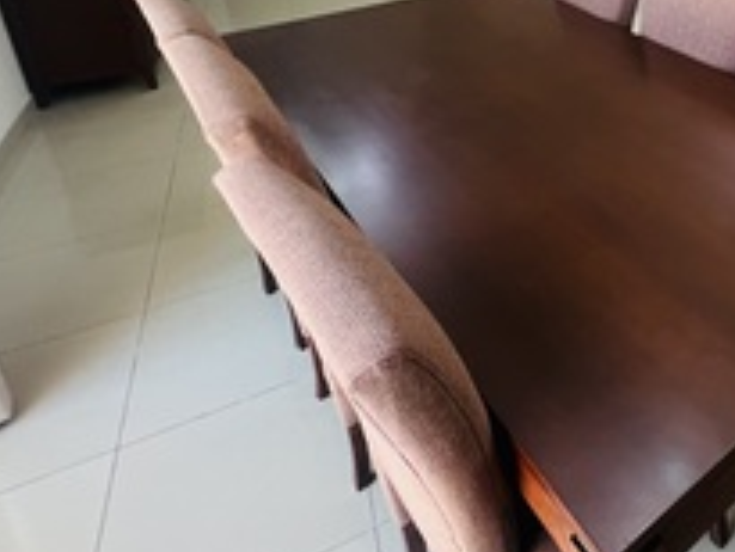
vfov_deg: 42.5
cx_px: 676
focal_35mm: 29
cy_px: 16
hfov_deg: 53.1
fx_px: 616
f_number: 1.8
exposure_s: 1/50
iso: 160
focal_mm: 1.57
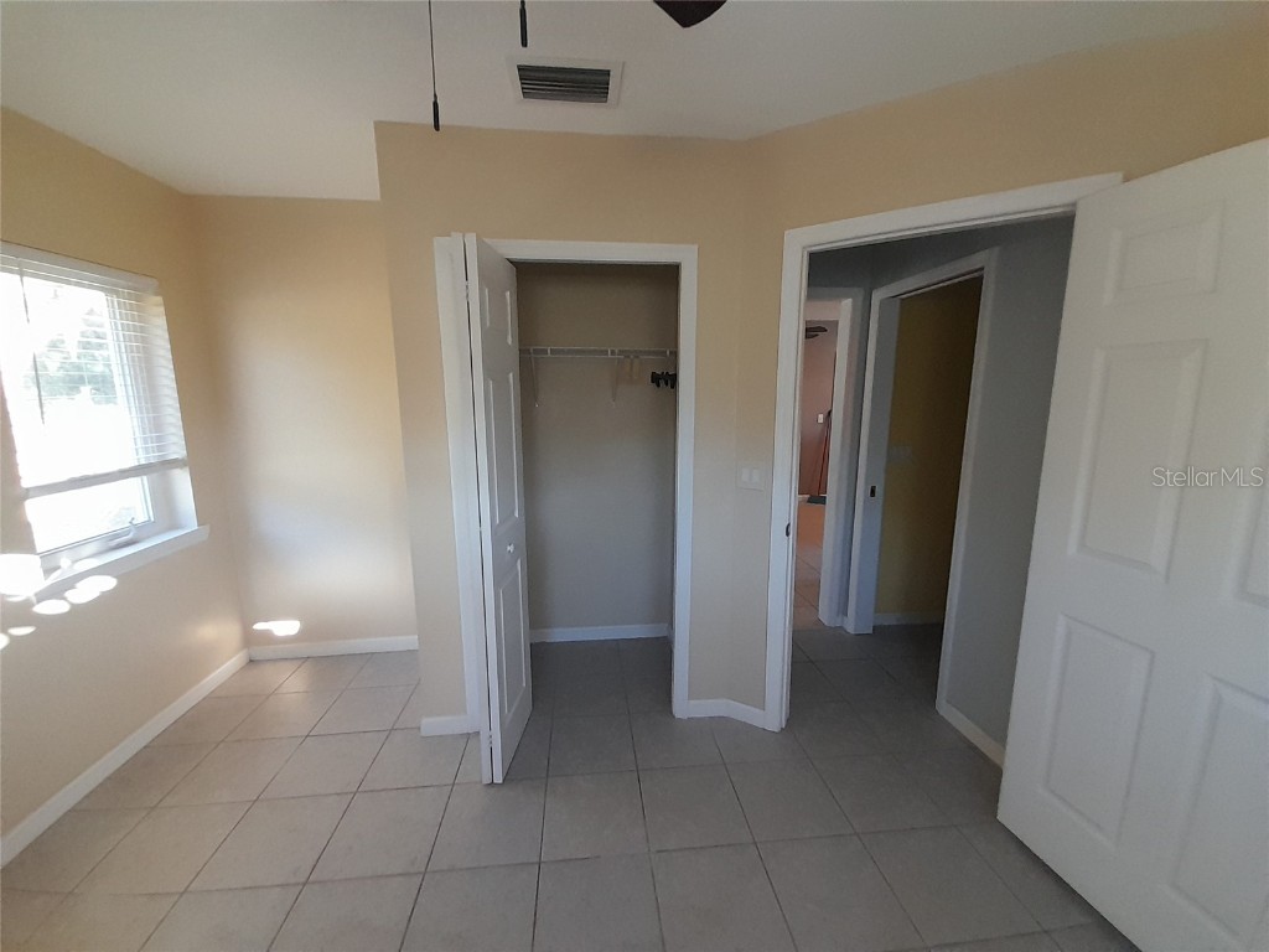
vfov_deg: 89.9
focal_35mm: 13
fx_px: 477
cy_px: 476
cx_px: 634
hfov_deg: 106.2
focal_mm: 1.13
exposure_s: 1/40
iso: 200
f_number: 2.2
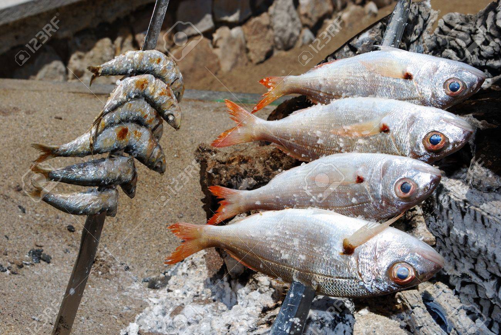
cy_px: 168
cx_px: 250
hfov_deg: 24.6
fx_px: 1149
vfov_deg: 16.6
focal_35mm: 82
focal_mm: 55
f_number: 16
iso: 200
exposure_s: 1/200
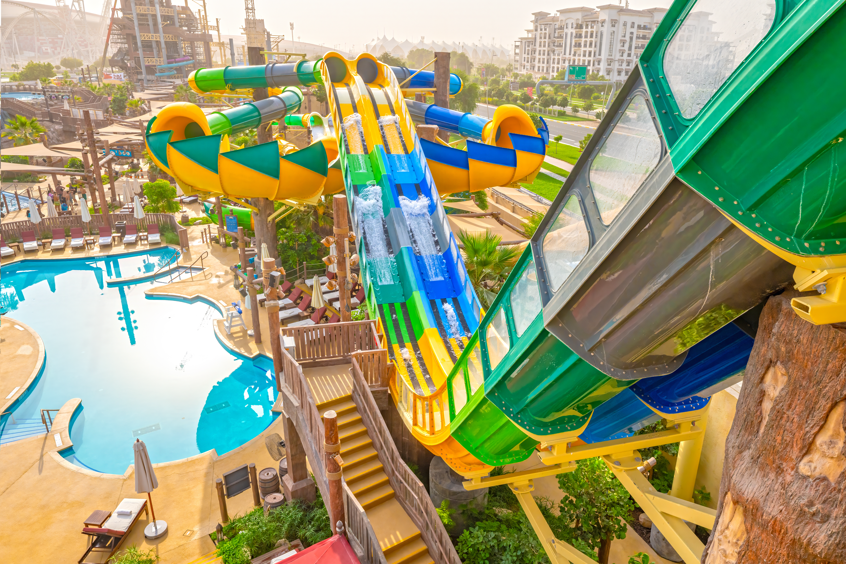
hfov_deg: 73.7
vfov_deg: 53.1
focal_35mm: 24
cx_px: 423
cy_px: 282
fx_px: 564
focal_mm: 24
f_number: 8
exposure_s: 1/1250
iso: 500
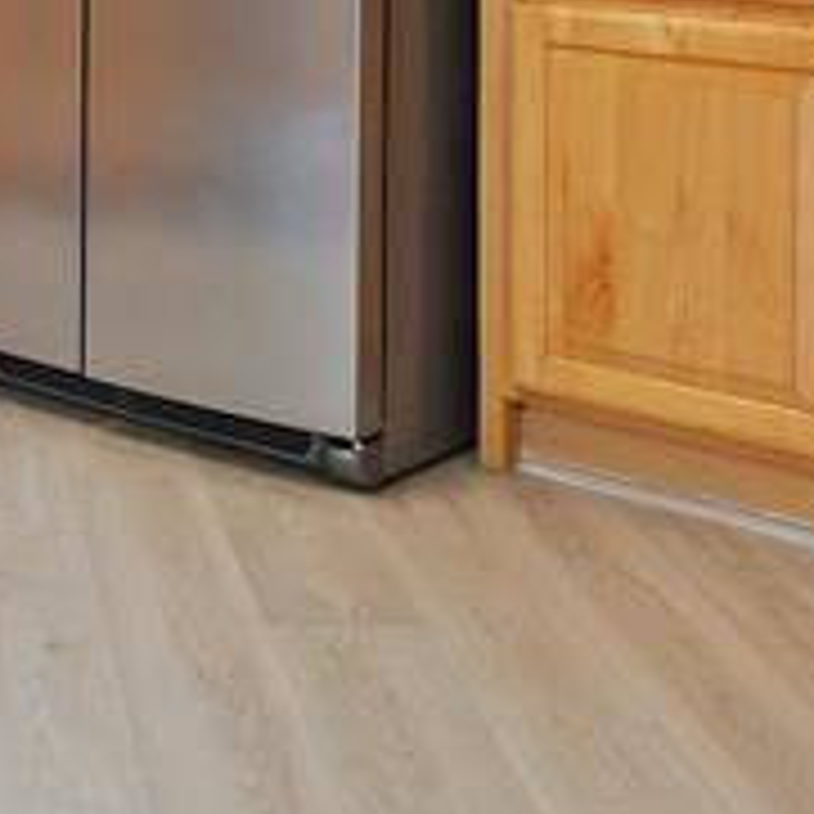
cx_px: -126
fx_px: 1916
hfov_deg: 22.4
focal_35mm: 72
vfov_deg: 21.9
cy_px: -198
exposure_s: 1/15
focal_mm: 10
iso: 560
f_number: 8
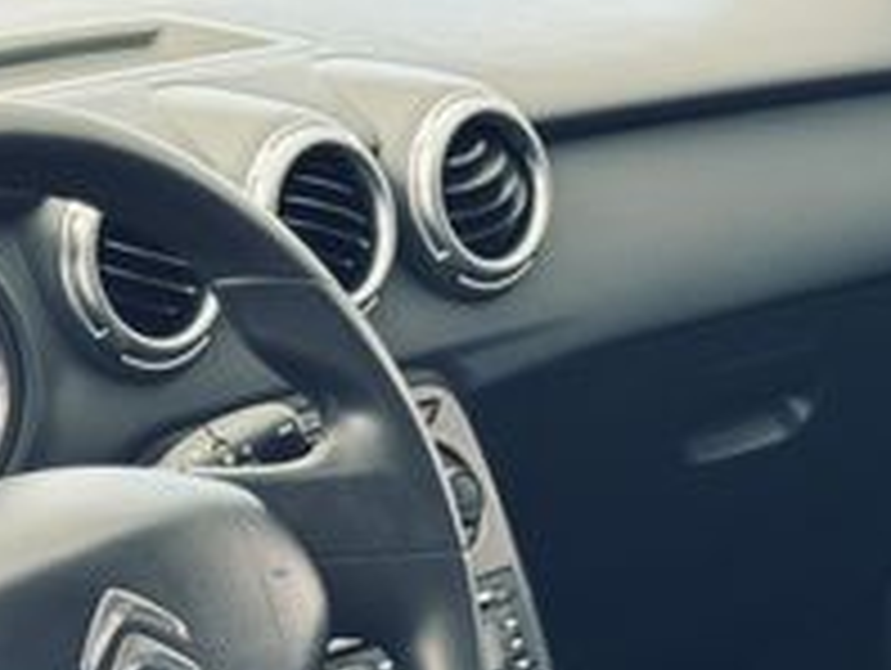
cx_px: 27
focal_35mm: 114
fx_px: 2938
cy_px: 715
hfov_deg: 16.9
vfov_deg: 12.8
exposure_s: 1/60
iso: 160
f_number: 1.78
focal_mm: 6.76
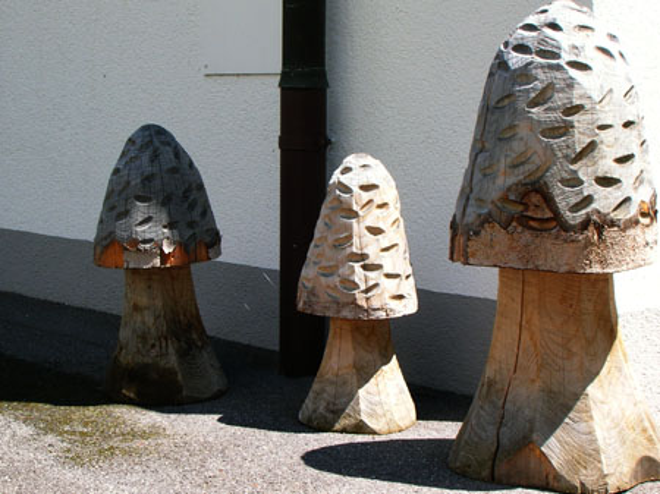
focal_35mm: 70
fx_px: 1334
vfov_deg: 21.0
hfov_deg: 27.8
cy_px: 247
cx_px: 330
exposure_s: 1/72
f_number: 6.6
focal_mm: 11.7
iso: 50
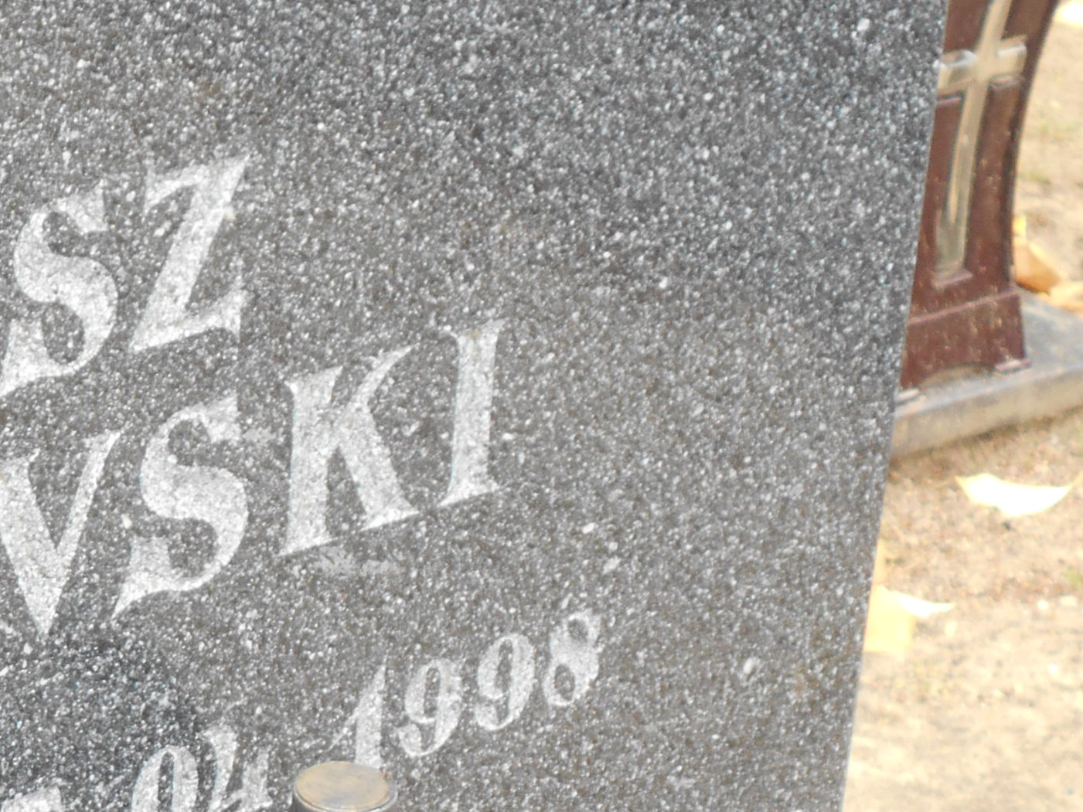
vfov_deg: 9.7
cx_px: -209
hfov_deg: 12.8
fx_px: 4725
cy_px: 928
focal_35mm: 151
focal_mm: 10
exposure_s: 1/60
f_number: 4.9
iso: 200
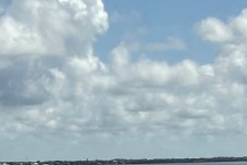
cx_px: -54
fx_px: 940
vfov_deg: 9.4
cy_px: 320
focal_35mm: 137
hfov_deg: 14.5
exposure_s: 1/3125
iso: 16
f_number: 1.8
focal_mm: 3
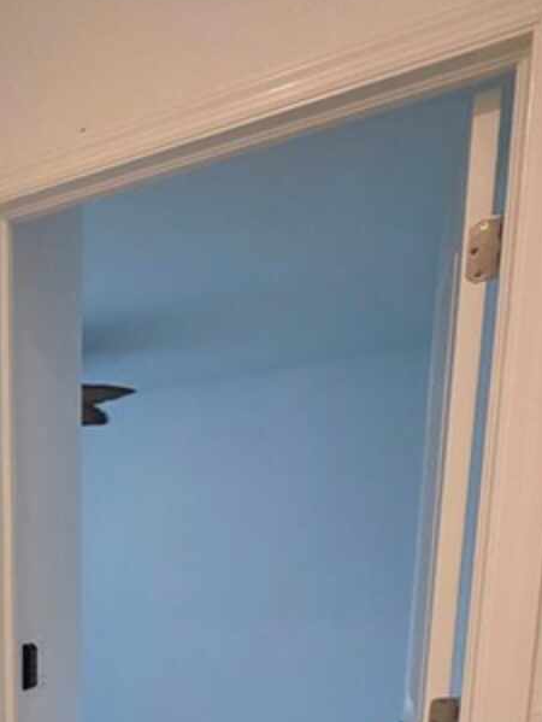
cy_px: 741
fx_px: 772
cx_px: -194
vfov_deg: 42.4
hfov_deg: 29.5
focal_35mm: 37
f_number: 1.9
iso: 160
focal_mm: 2.2
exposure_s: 1/120
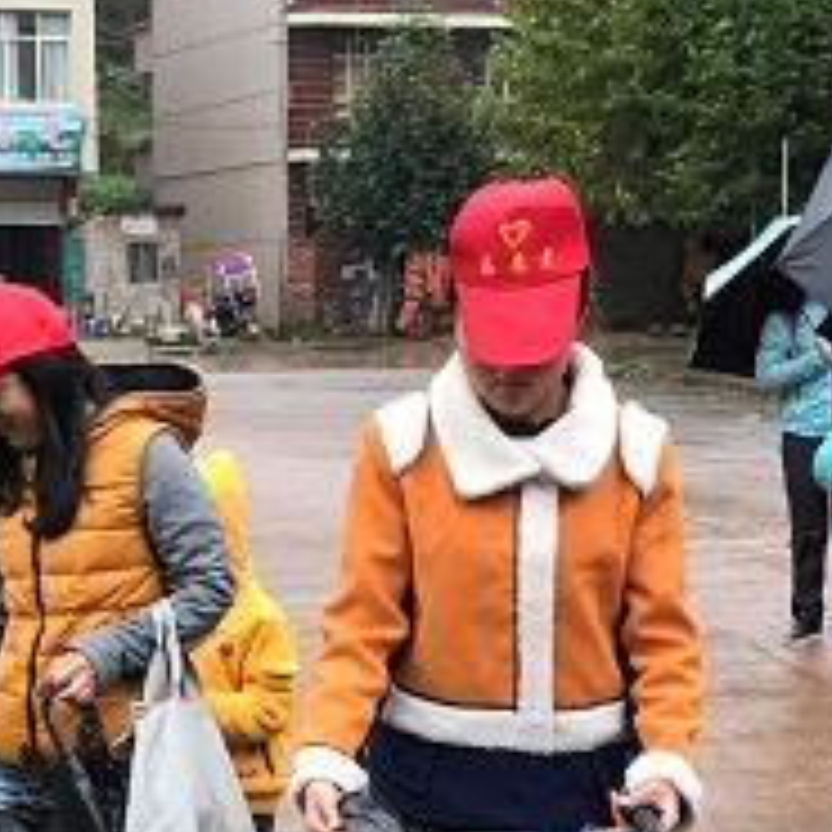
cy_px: 801
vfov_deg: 18.7
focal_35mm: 91
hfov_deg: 18.9
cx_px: 198
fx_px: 2475
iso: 20
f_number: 1.8
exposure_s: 1/113
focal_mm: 3.99
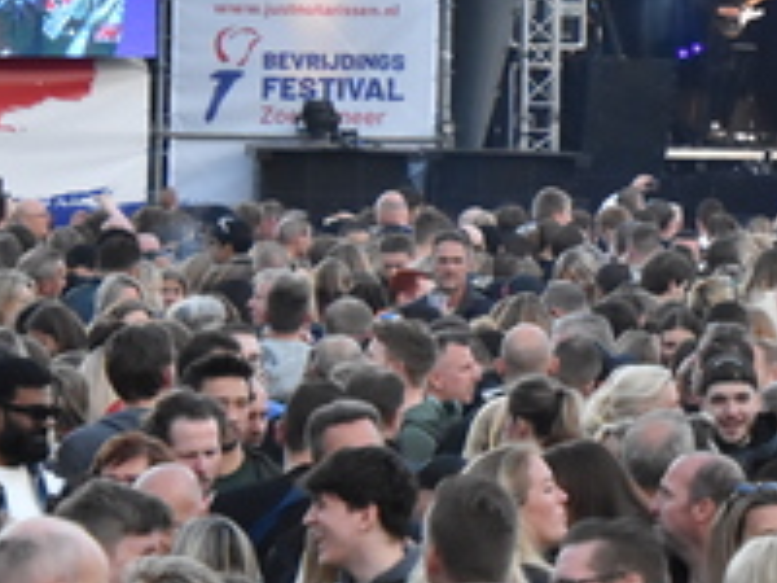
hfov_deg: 5.7
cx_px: 1156
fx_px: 7744
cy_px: 8
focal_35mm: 345
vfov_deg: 4.3
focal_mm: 80
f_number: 7.1
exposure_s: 1/1000
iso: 4000
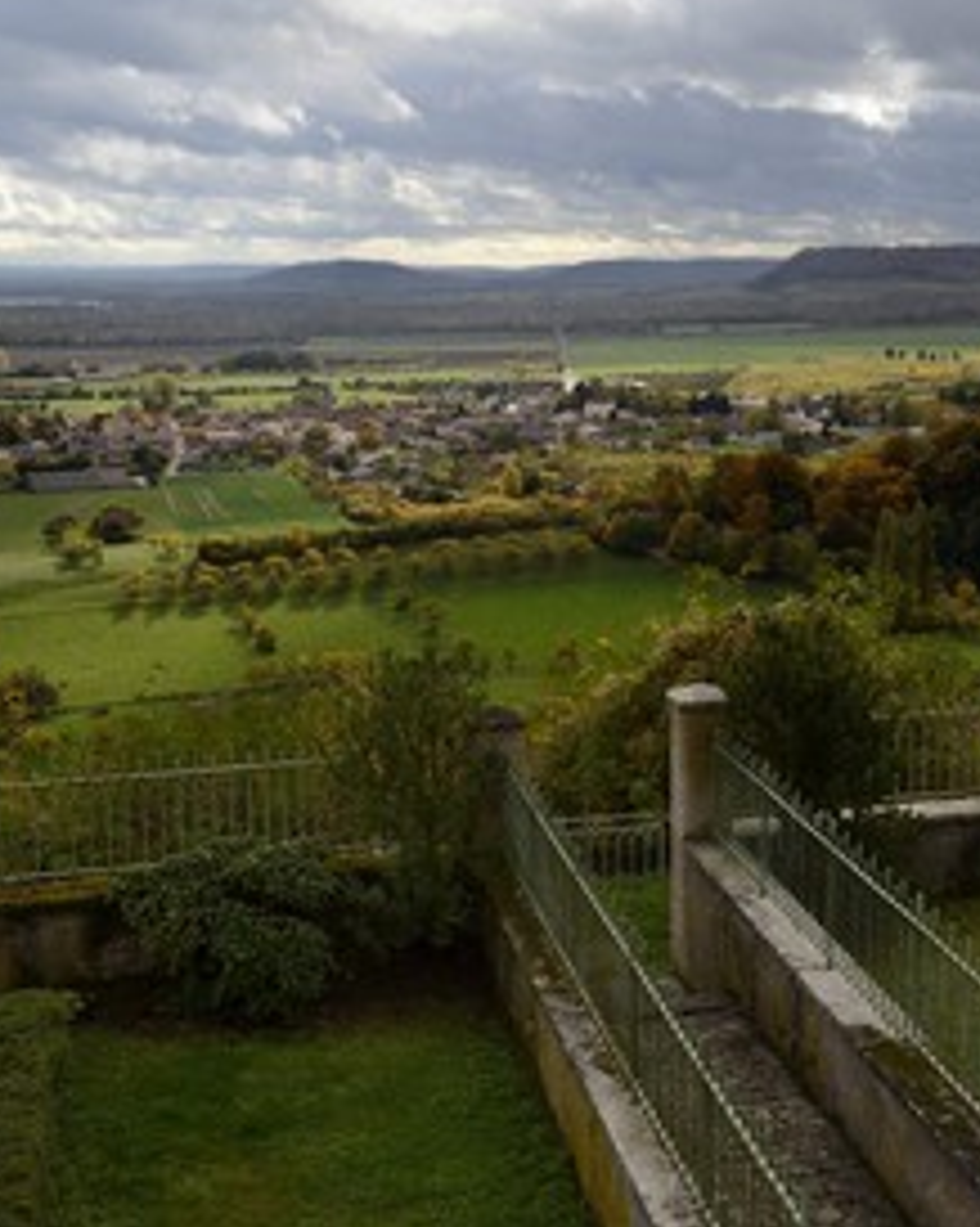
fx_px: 1887
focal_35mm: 52
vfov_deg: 36.0
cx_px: 620
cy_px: 607
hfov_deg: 29.0
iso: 200
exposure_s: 1/200
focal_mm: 36
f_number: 13
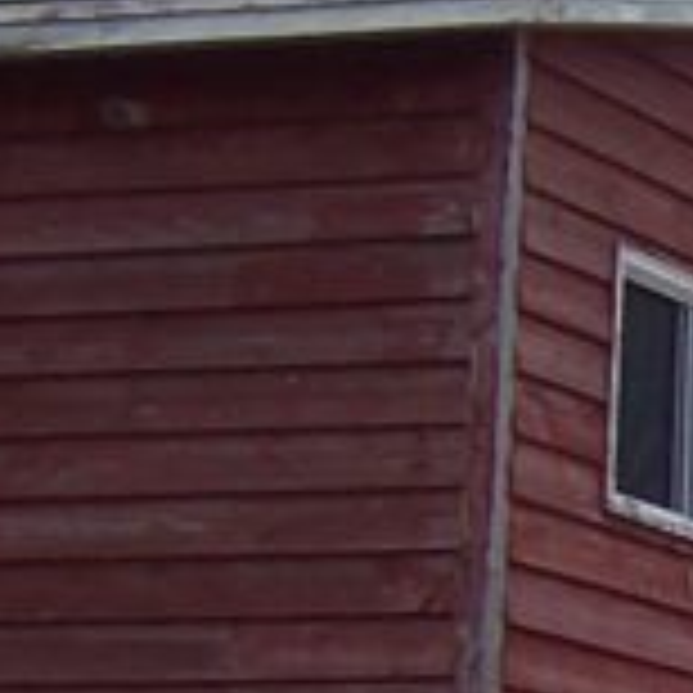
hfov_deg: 7.0
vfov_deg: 8.0
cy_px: 778
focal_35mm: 218
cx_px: 2218
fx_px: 4938
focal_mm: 5.6
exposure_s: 1/250
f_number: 2.8
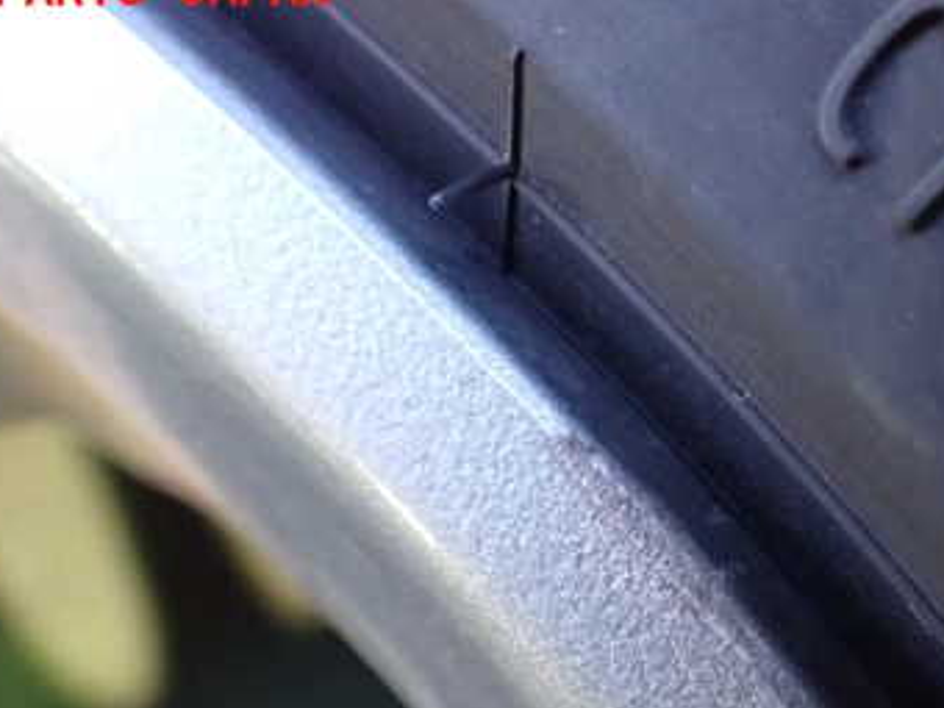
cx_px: 658
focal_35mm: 53
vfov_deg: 26.9
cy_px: 578
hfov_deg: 35.7
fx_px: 1445
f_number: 2.3
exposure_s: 1/30
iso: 1250
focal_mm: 5.4
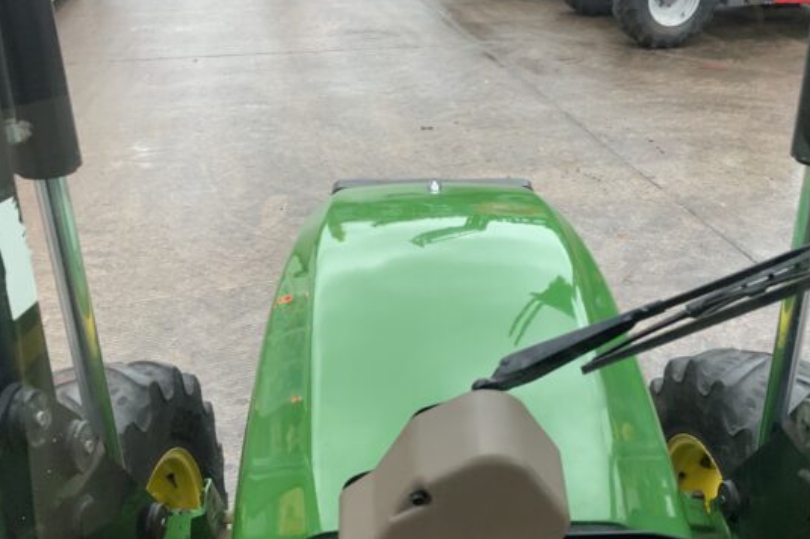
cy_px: 275
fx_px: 810
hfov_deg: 53.0
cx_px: 461
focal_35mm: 36
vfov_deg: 36.8
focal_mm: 3
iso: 125
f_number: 1.8
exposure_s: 1/60
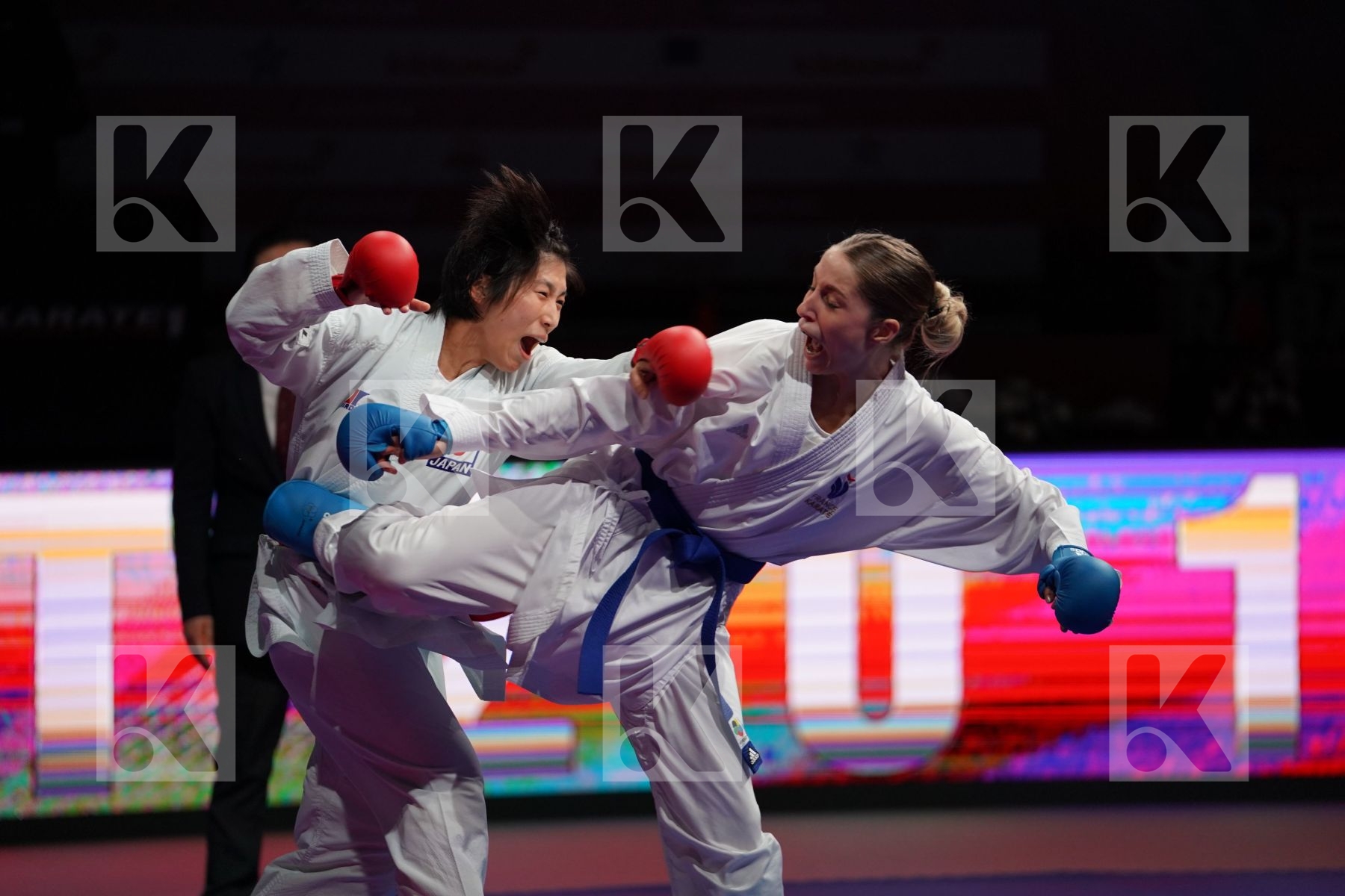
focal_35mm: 168
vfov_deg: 8.2
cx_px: 672
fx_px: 6276
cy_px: 448
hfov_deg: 12.2
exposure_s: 1/1000
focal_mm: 168
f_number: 2.8
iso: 1600
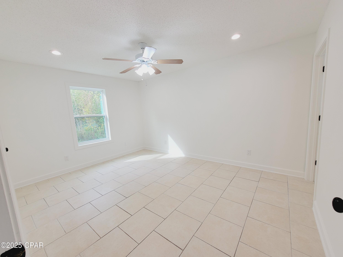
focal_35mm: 13
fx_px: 129
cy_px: 128
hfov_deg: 106.2
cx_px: 172
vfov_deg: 89.9
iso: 100
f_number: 2.2
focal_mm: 2.2
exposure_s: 1/120
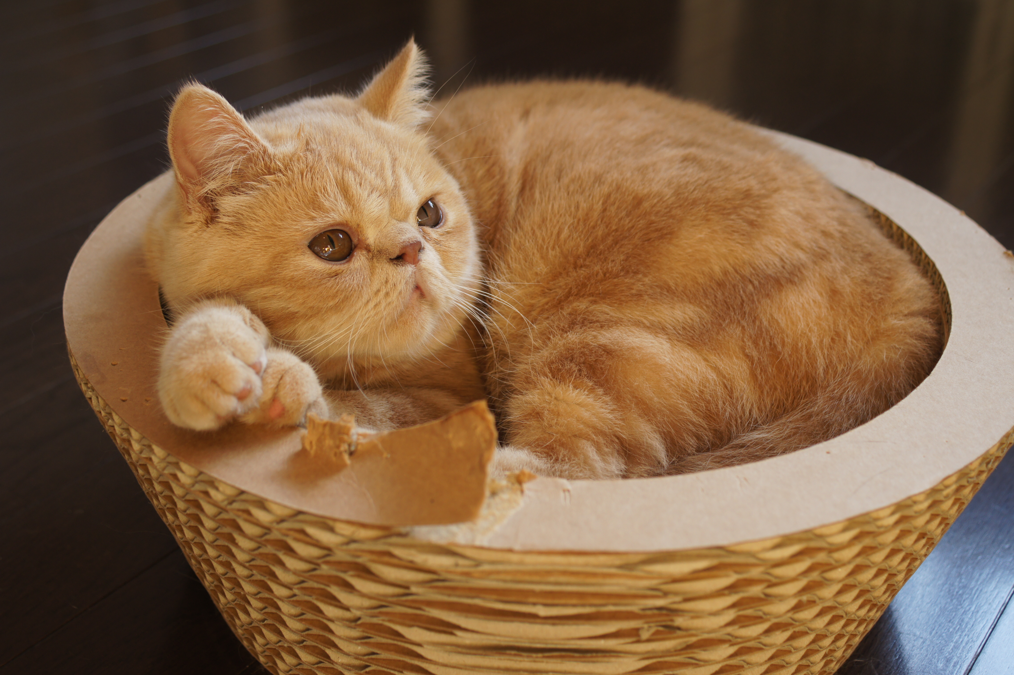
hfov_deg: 43.6
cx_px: 507
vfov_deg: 29.8
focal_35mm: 45
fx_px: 1267
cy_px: 338
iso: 200
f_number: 4
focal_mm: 30
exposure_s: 1/60
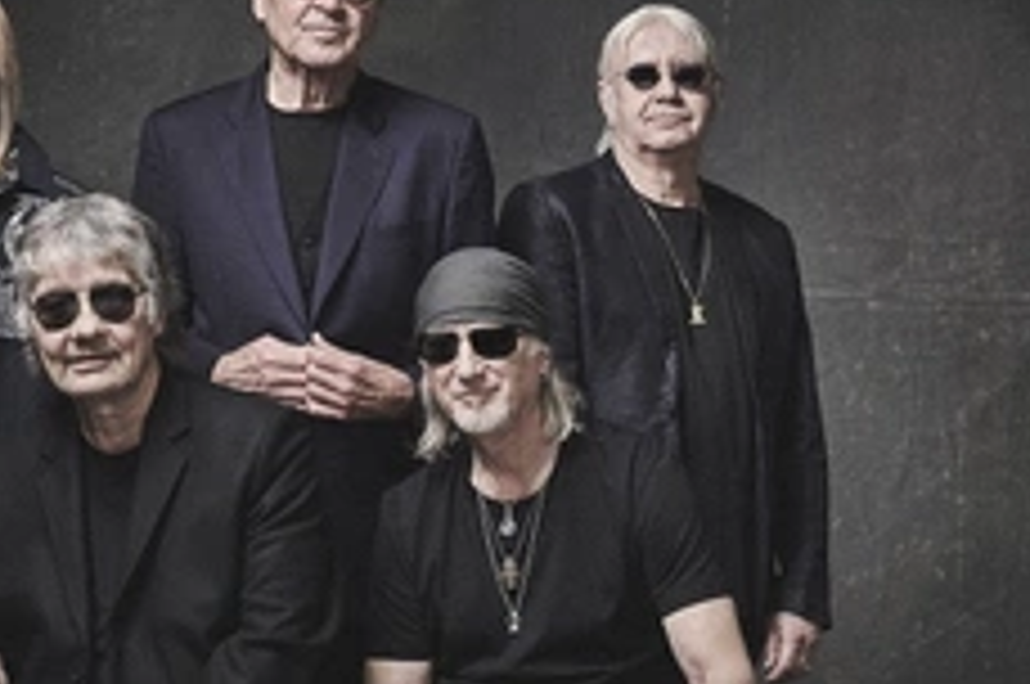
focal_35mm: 154
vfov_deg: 8.9
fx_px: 4400
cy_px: 374
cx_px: 497
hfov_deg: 13.4
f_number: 8
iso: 160
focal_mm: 85
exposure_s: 1/250
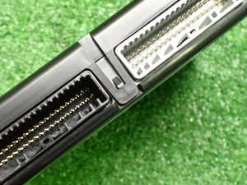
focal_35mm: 60
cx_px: 96
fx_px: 428
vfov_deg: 24.3
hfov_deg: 32.1
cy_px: 65
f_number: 2.3
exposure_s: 1/30
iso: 1000
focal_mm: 5.4
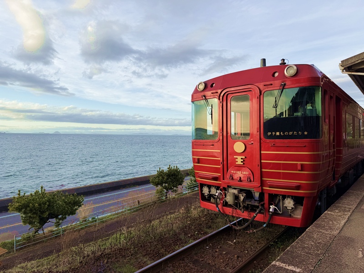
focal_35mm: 24
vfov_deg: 56.8
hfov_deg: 71.6
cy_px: 136
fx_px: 252
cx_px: 182
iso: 80
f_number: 1.78
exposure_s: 1/2110
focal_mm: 6.76
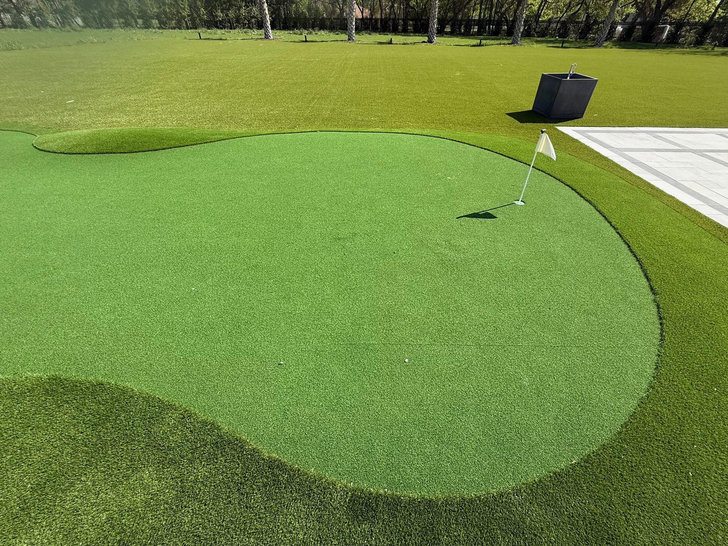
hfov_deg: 98.1
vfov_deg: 81.6
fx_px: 316
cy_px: 254
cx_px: 371
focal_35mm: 15
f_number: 2.2
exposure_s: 1/1368
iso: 64
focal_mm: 2.22
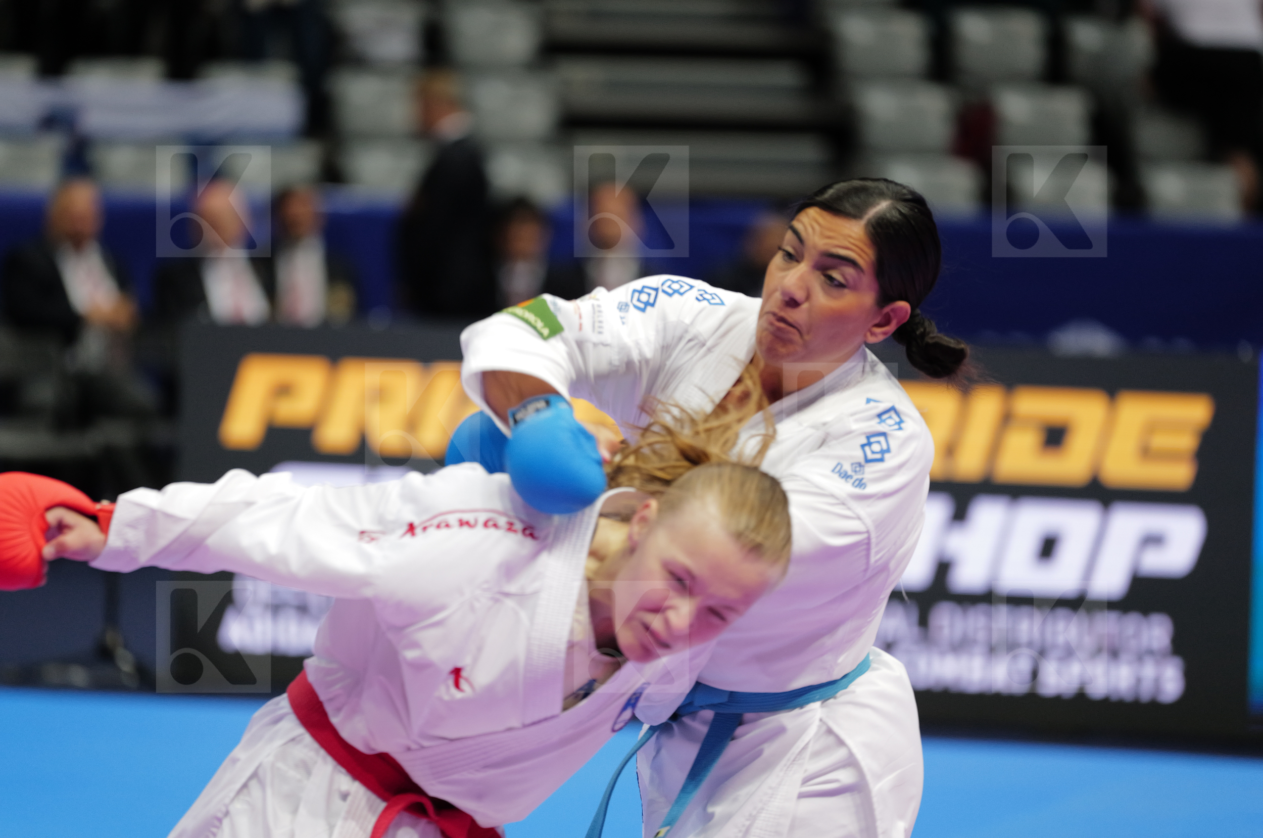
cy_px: 419
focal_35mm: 200
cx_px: 632
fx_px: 7005
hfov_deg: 10.3
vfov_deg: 6.8
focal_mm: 200
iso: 2500
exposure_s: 1/1000
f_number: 2.8
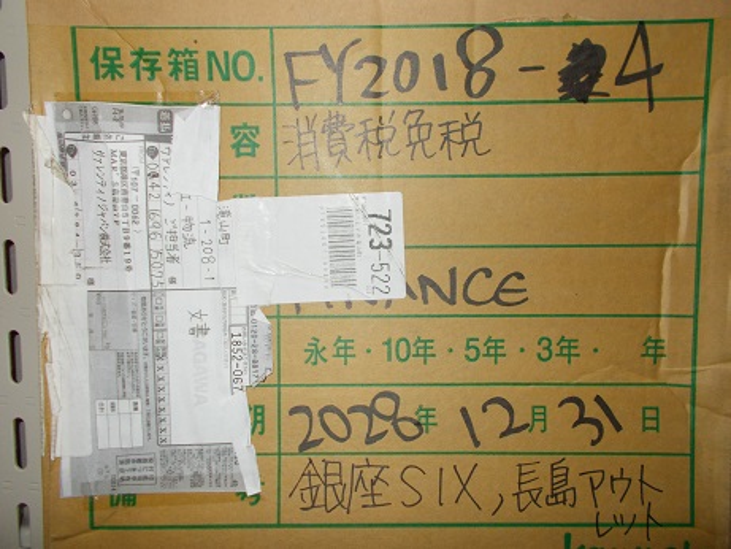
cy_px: 274
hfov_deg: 67.3
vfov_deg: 53.1
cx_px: 366
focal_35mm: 26
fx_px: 549
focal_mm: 4.6
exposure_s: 1/25
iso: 200
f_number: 3.2
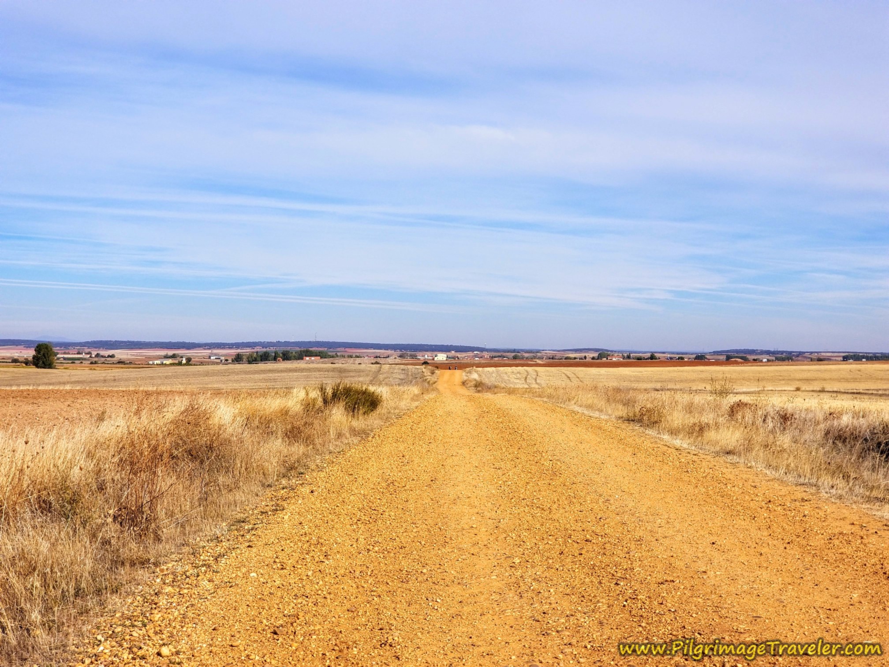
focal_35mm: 52
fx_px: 1335
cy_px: 334
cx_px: 444
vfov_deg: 28.0
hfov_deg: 36.8
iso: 25
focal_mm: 6
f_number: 2.4
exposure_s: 1/1181
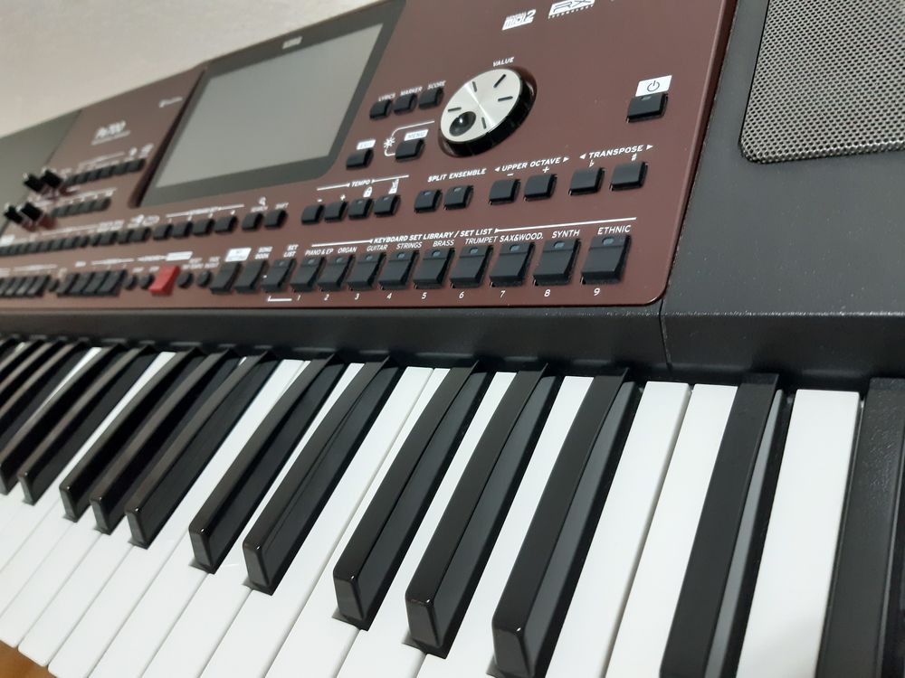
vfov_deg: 53.1
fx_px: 680
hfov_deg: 67.3
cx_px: 452
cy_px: 339
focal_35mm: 26
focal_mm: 3.92
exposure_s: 1/50
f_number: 1.7
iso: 320
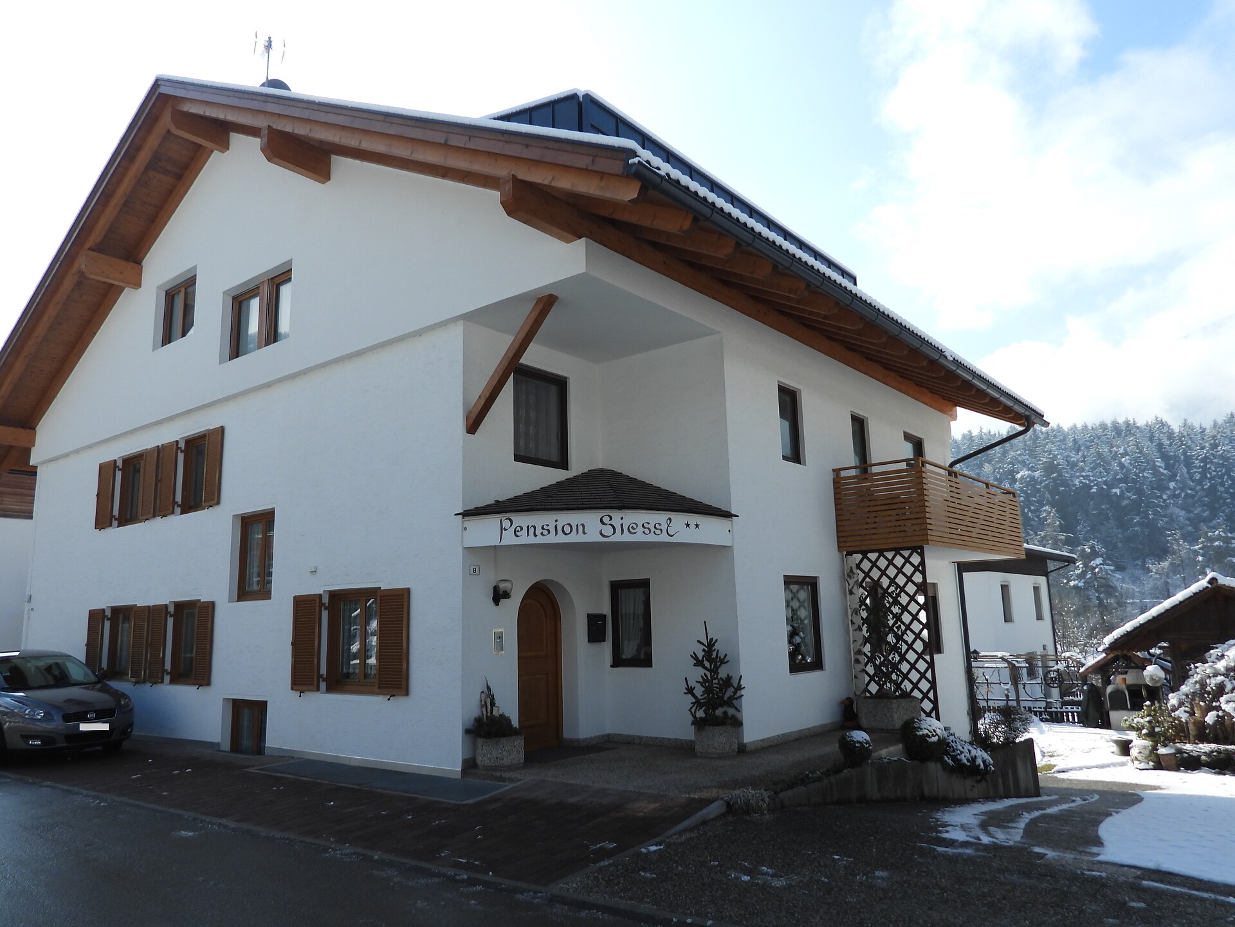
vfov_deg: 56.8
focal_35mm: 24
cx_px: 618
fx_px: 856
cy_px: 464
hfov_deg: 71.6
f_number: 2.8
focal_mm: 4.3
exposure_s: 1/1250
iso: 100
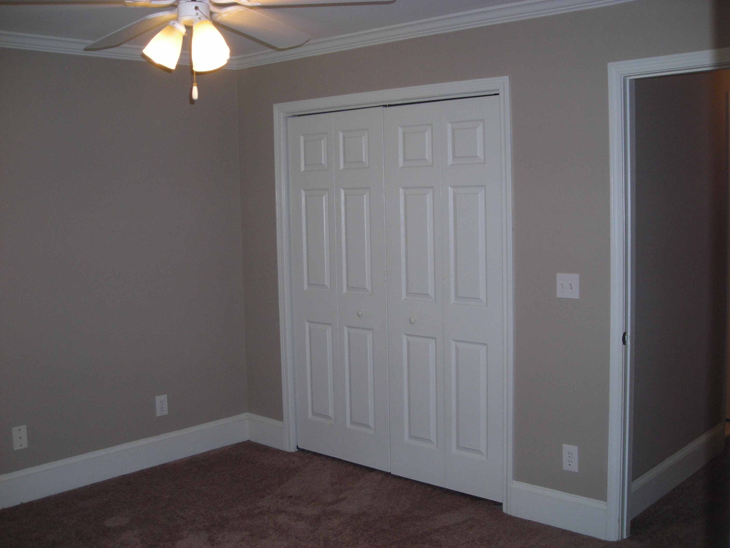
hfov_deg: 49.0
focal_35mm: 38
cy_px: 274
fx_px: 801
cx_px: 365
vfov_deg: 37.7
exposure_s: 1/60
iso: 112
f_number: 3.2
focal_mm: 6.3
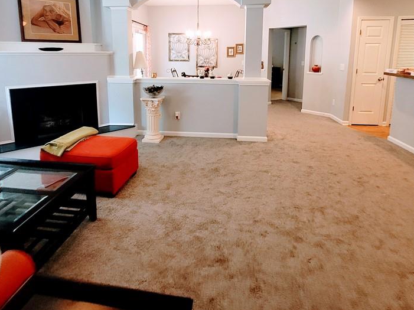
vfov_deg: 65.9
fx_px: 227
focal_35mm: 19
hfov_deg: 84.6
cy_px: 92
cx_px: 195
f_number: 2.2
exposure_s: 1/60
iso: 400
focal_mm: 2.2
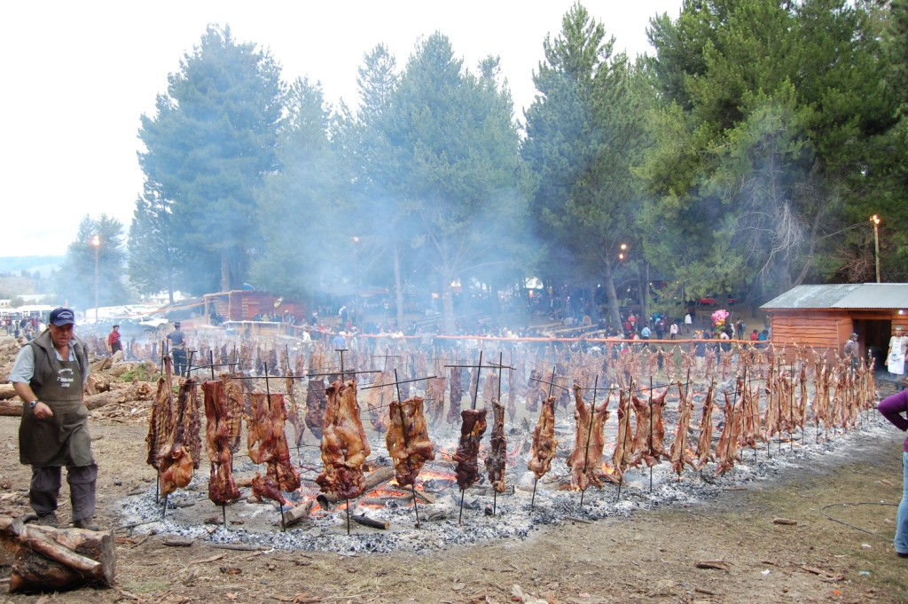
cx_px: 454
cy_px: 302
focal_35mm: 28
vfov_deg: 45.6
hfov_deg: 64.6
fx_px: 718
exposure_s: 1/125
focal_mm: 19
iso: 400
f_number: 5.6
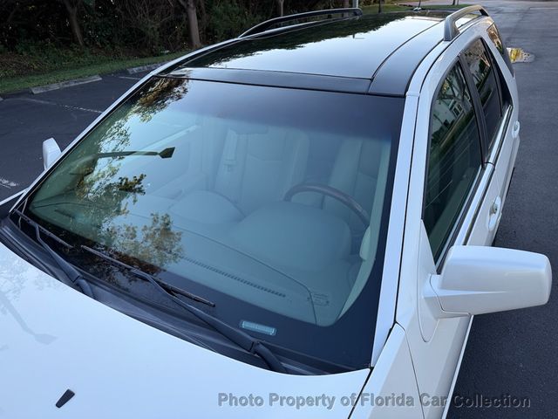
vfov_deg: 56.8
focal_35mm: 24
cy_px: 210
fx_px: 387
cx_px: 279
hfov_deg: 71.6
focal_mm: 6.76
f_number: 1.78
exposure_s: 1/671
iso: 80
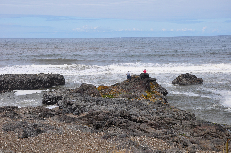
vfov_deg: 22.6
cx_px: 116
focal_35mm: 60
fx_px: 385
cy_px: 76
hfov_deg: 33.4
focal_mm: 40
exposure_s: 1/400
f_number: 10
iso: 200
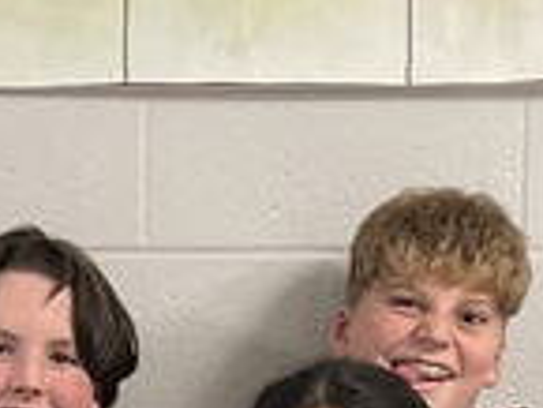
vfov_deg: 7.8
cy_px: 775
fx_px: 2873
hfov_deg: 10.6
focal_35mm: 183
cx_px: -75
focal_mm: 4.2
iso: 320
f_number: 1.6
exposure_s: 1/60
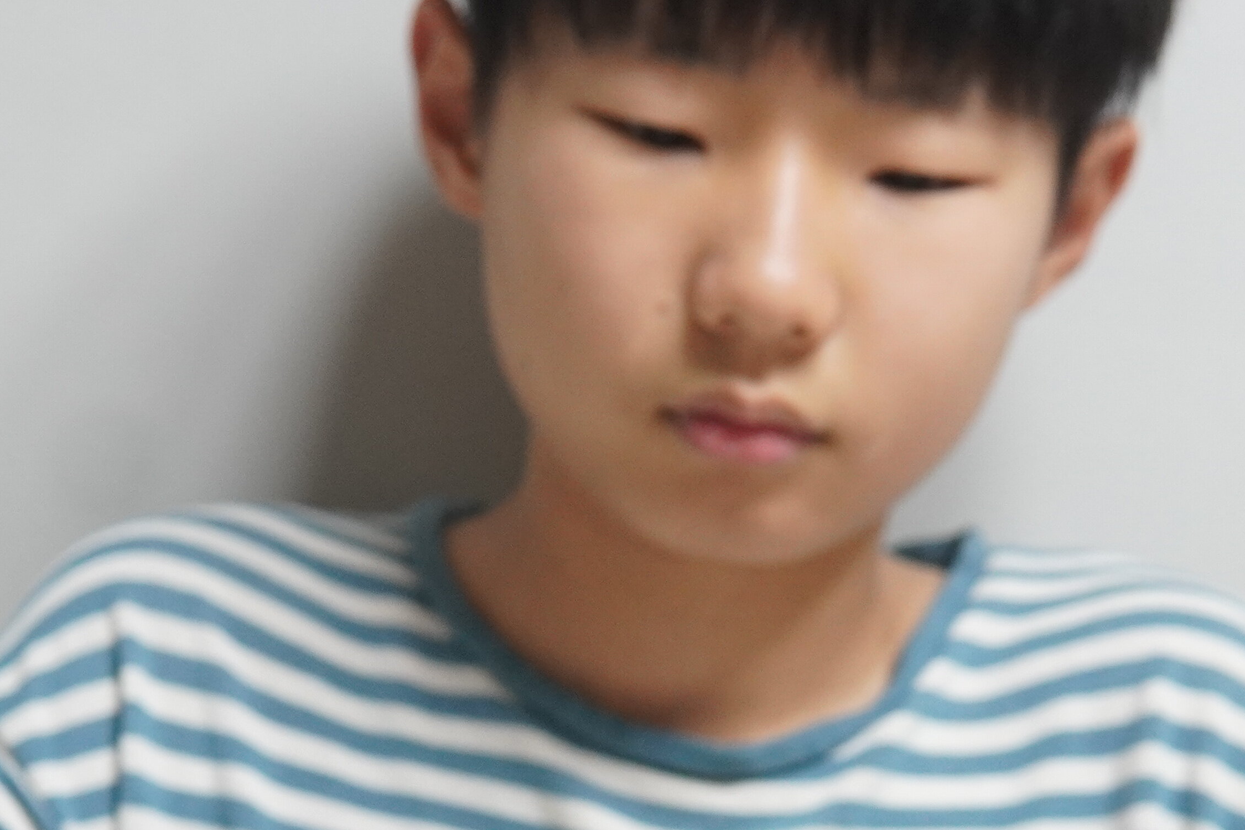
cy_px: 1040
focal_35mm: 120
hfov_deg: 17.1
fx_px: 4150
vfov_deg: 11.2
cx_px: 712
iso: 1000
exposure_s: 1/50
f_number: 5
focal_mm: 30
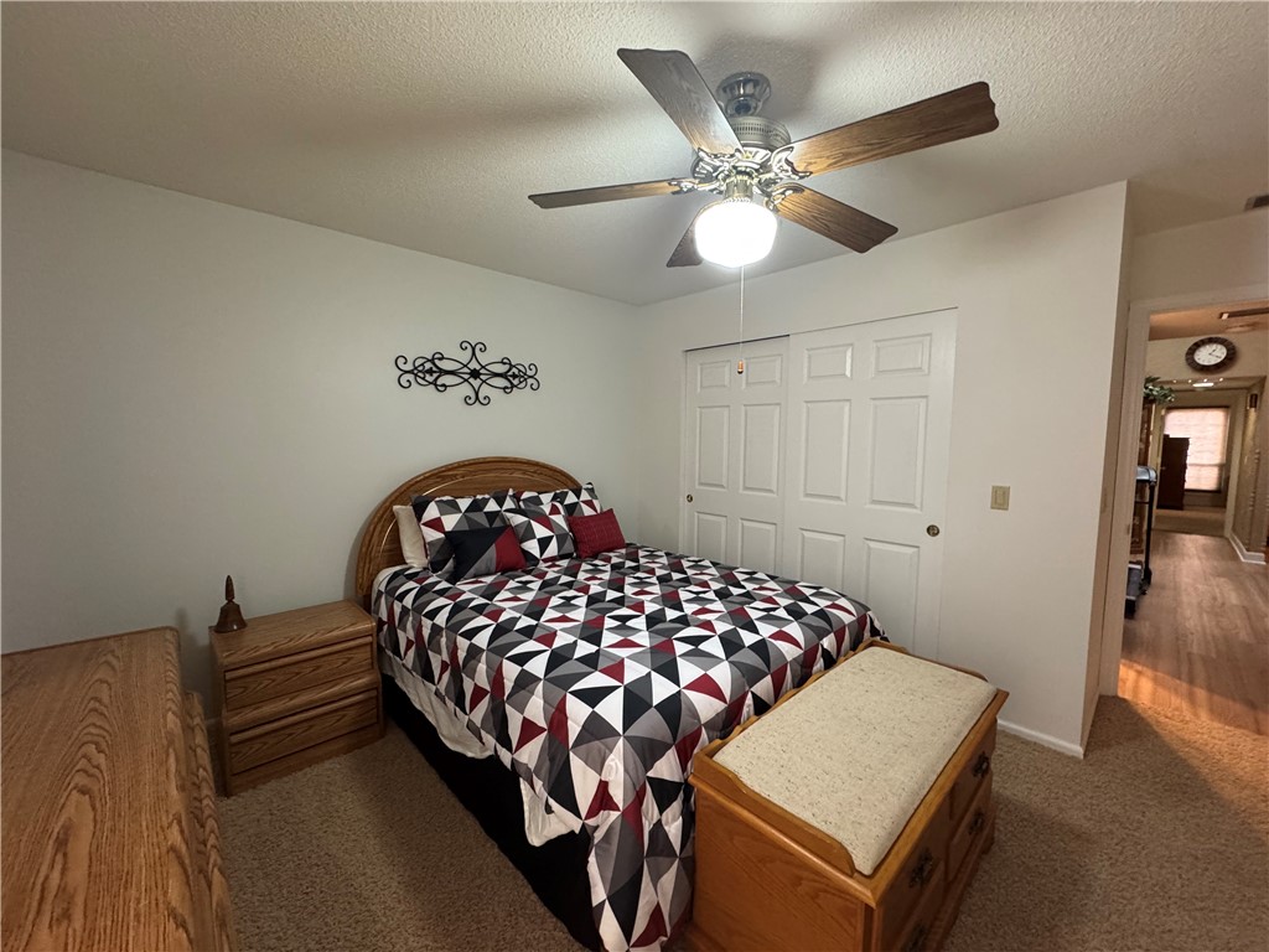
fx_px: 513
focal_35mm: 14
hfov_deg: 102.1
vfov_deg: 85.7
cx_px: 634
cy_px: 476
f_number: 2.2
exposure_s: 1/60
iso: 320
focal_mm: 2.22
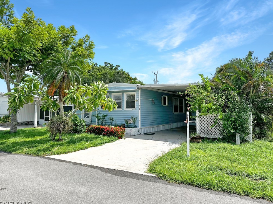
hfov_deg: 69.4
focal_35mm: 25
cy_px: 102
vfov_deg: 54.9
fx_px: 197
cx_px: 140
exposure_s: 1/7042
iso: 80
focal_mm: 6.86
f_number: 1.78
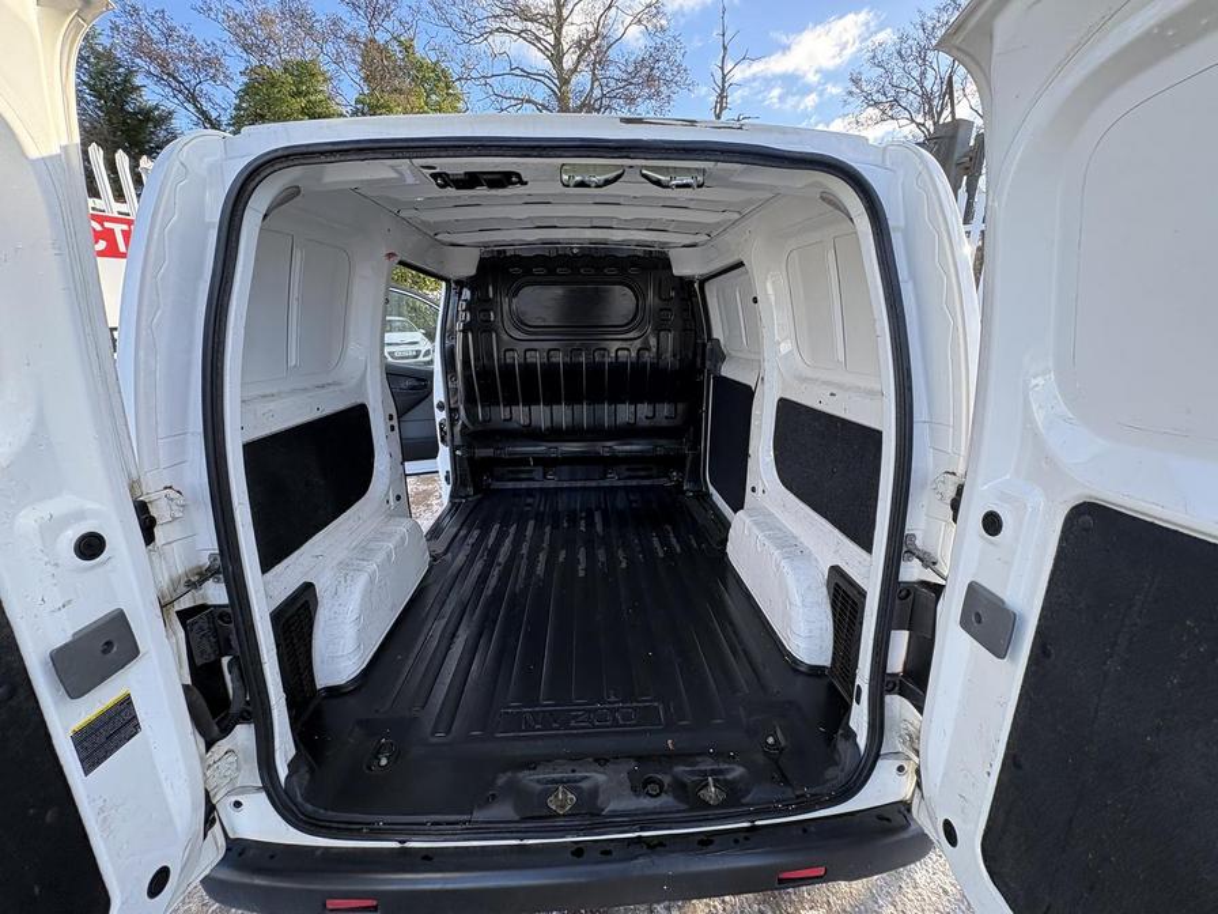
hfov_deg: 102.1
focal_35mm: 14
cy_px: 457
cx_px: 609
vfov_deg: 85.7
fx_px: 493
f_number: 2.2
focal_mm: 2.22
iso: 64
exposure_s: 1/157
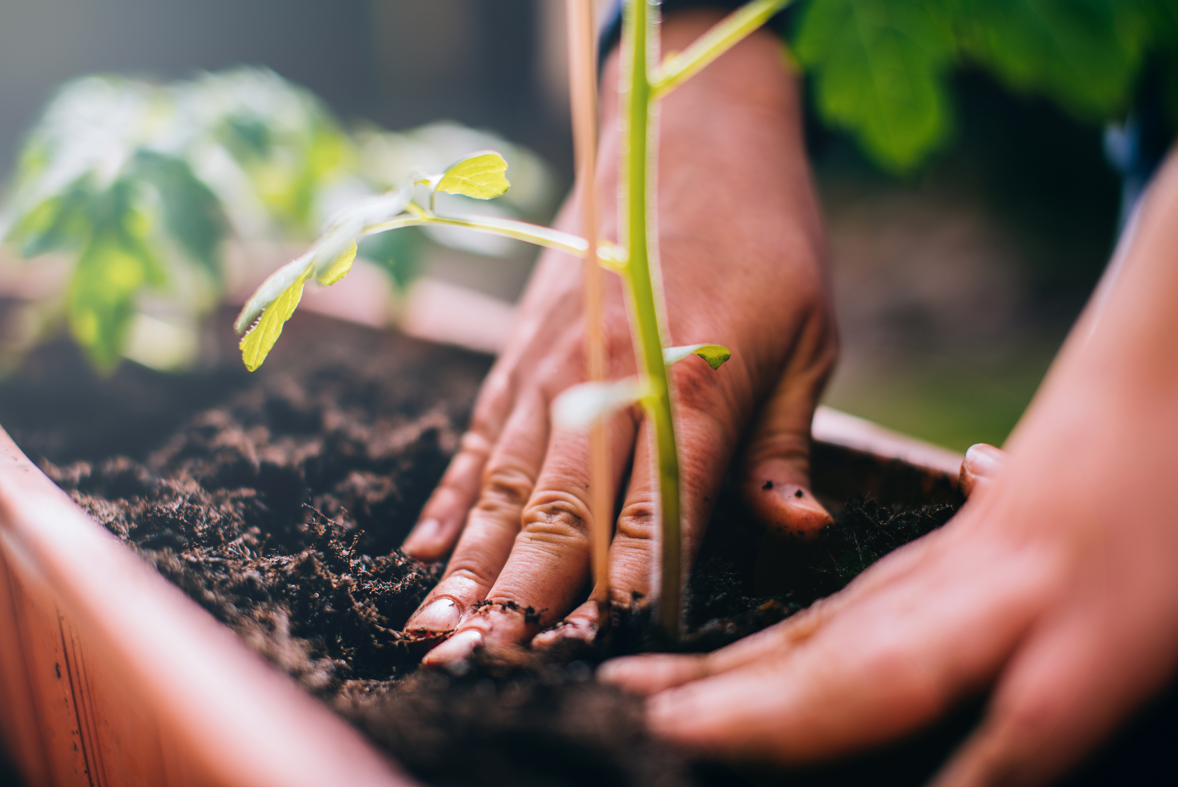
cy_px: 394
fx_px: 1637
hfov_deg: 39.6
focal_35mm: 50
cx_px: 589
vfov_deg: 27.0
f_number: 1.7
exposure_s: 1/750
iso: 50
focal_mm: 50
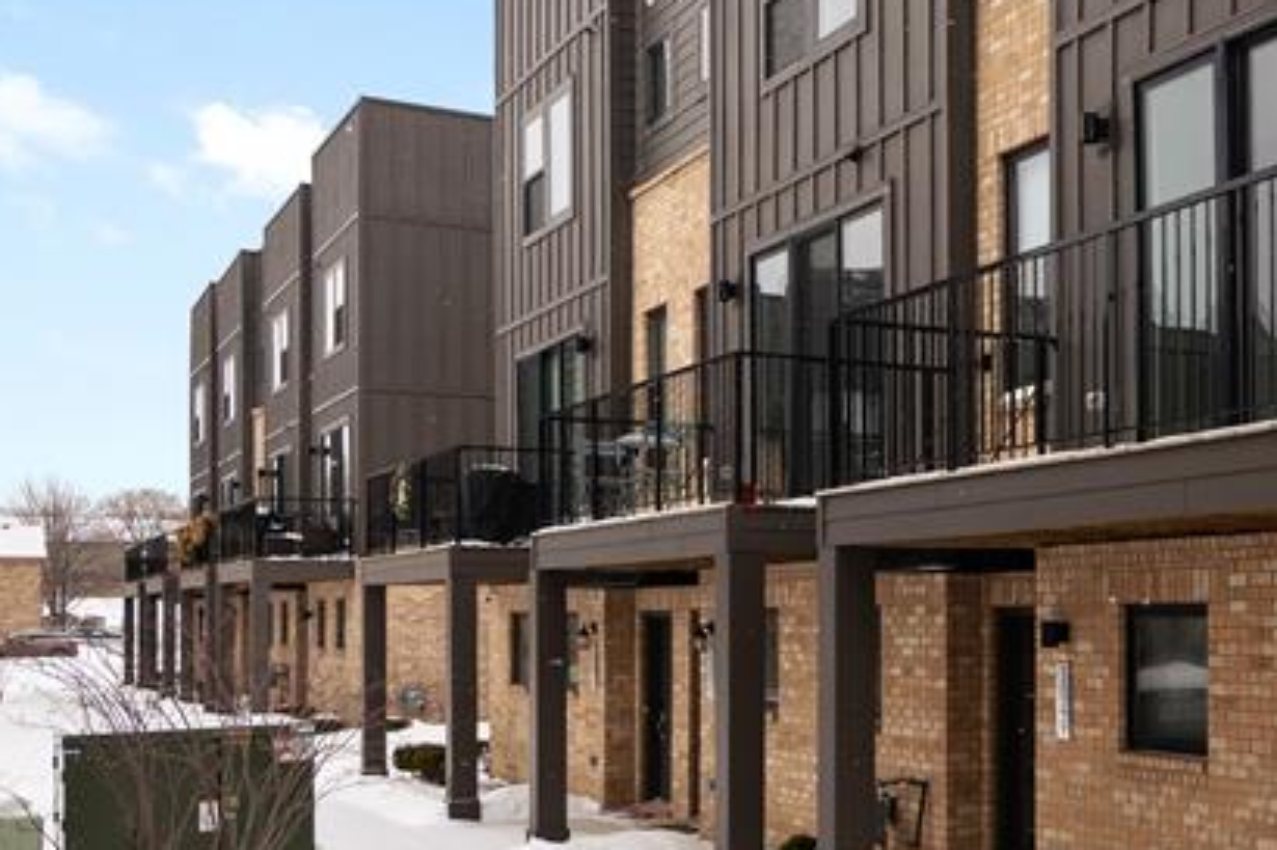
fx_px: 2659
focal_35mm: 75
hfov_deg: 26.0
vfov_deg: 17.8
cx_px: 1184
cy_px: 48
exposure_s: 1/320
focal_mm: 30
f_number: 9
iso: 400
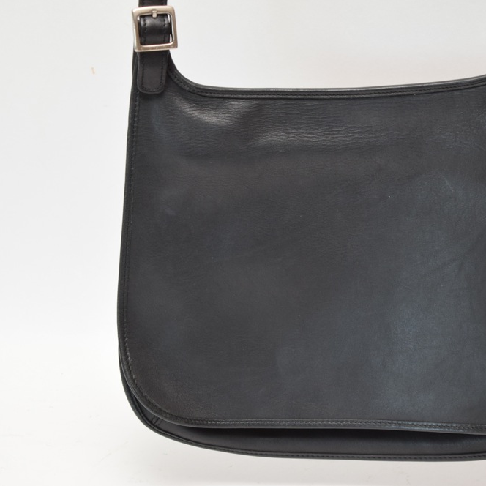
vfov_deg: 16.5
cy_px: 243
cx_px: 315
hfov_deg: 16.5
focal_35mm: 106
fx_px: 1678
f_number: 5.6
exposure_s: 1/80
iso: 800
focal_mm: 55
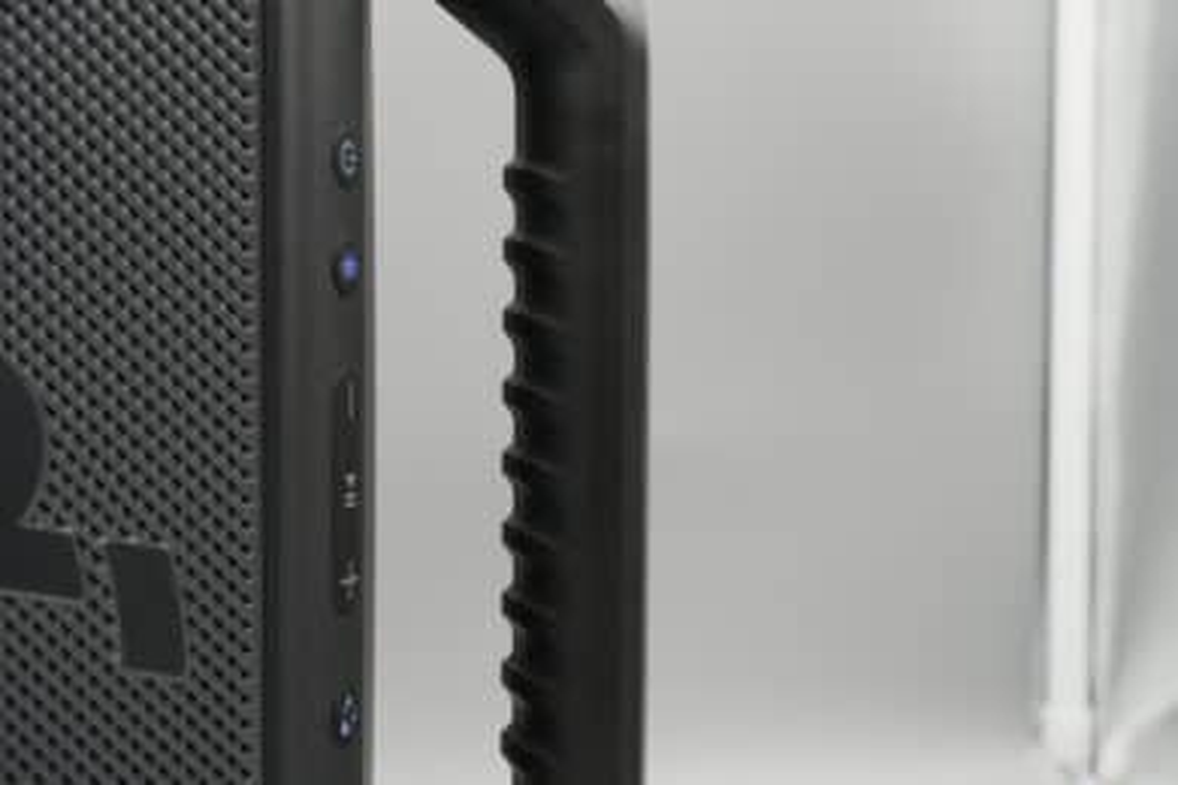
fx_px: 2029
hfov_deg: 32.4
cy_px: 392
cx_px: 589
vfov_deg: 21.9
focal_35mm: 62
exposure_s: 1/80
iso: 1250
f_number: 10
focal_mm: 62
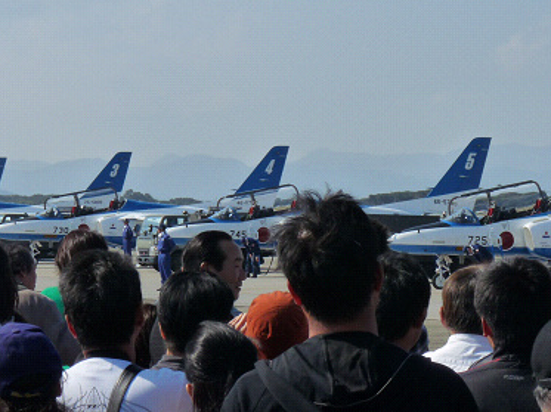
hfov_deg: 10.8
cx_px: 276
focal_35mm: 183
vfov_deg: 8.1
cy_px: 103
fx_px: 2910
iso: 160
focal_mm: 20.8
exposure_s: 1/500
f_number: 8
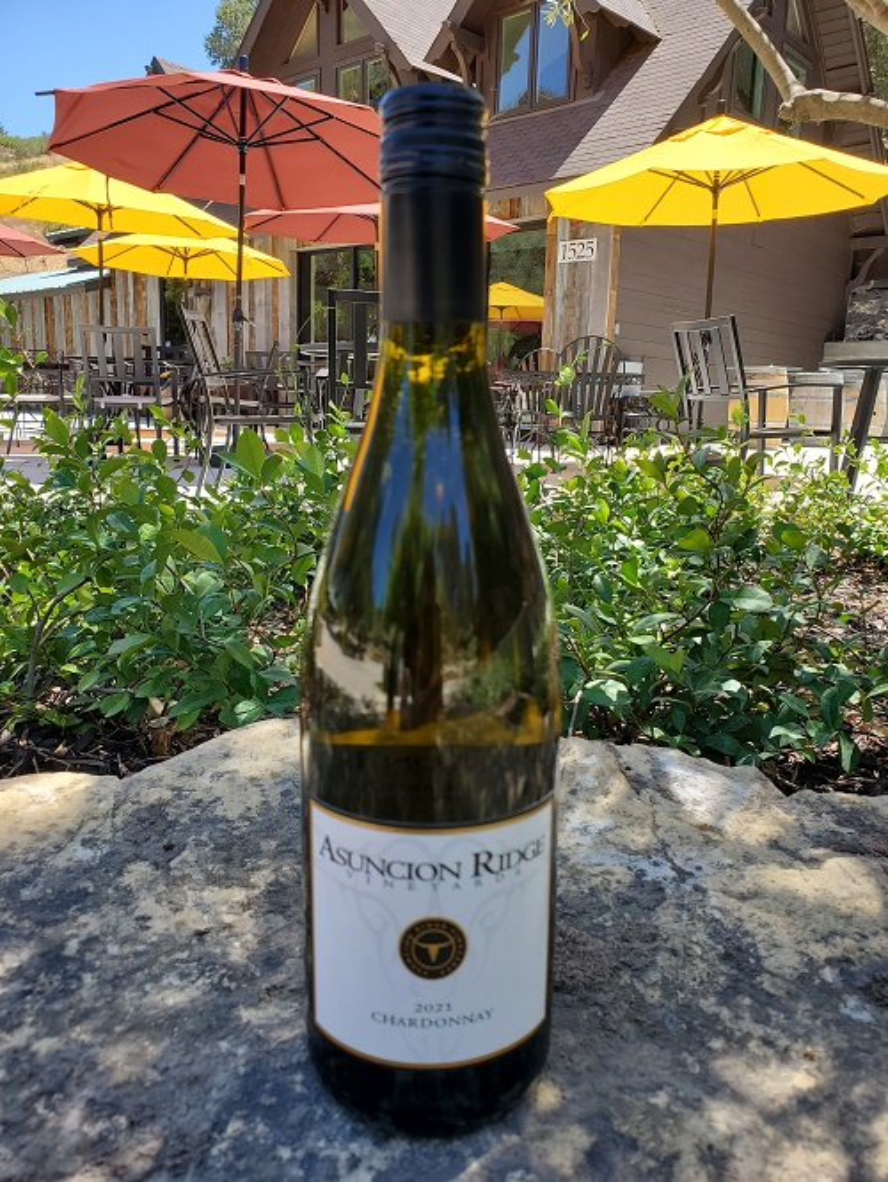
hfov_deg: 53.1
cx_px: 444
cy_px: 591
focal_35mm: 26
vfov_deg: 67.3
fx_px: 889
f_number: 2.4
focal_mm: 4.3
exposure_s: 1/459
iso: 50
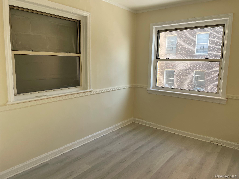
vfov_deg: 53.1
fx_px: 180
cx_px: 120
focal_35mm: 26
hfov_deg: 67.3
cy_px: 90
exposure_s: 1/229
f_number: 1.6
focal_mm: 4.2
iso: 32
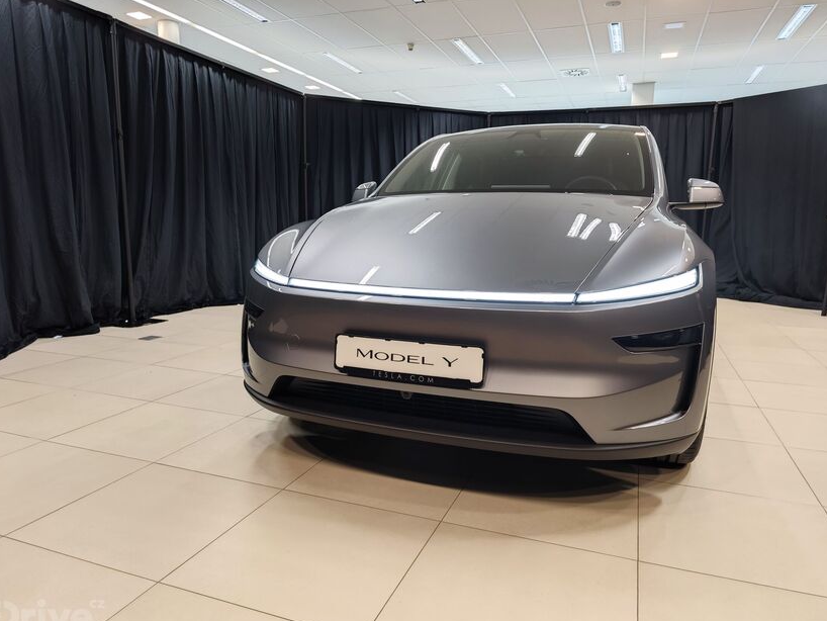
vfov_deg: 56.8
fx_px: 574
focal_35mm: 24
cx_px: 406
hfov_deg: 71.6
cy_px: 320
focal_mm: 8.72
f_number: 2
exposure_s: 1/50.1
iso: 500
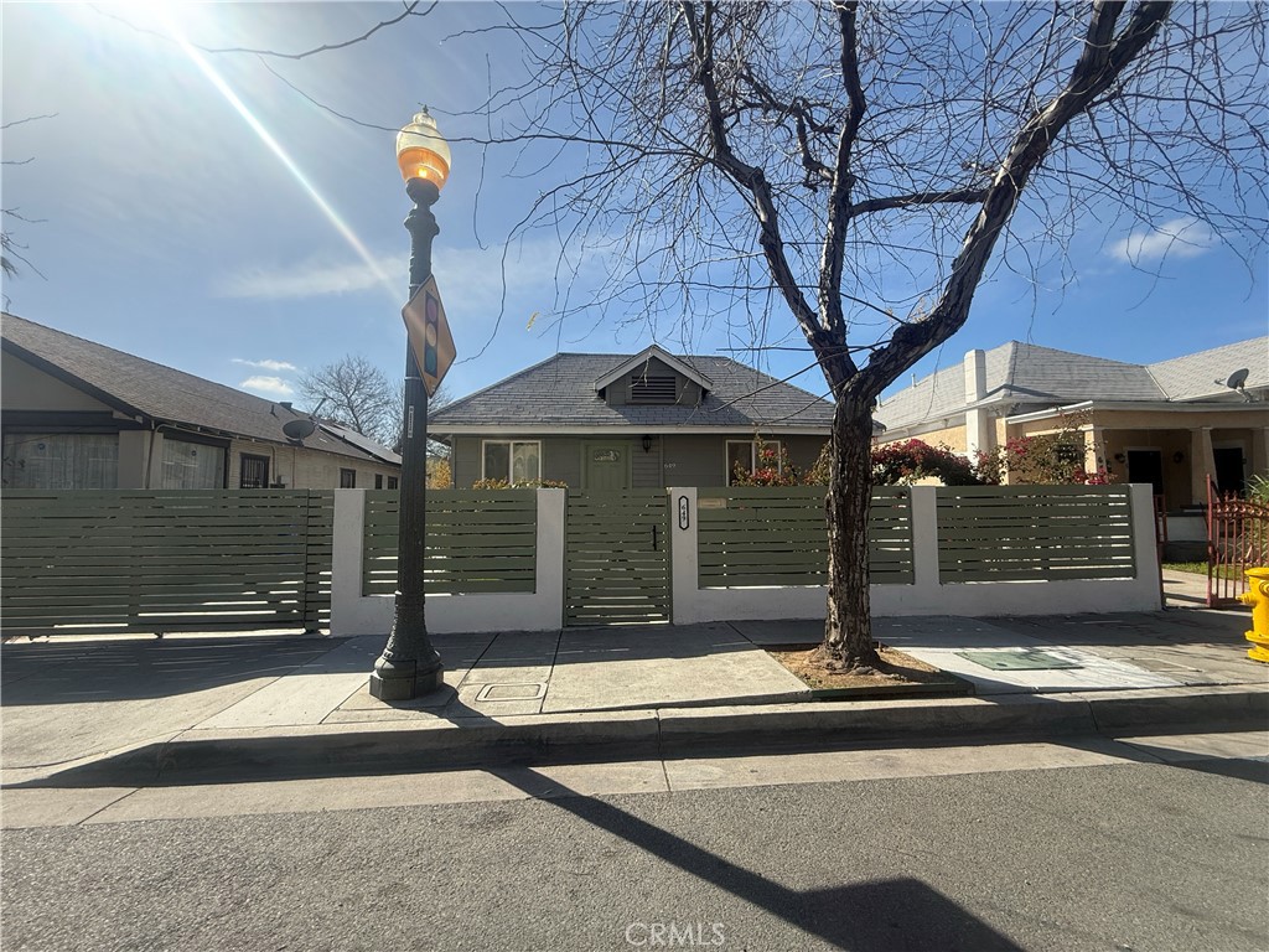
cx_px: 634
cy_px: 476
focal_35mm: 14
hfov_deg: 102.1
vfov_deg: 85.7
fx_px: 513
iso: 50
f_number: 2.2
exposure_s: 1/1534
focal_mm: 2.22
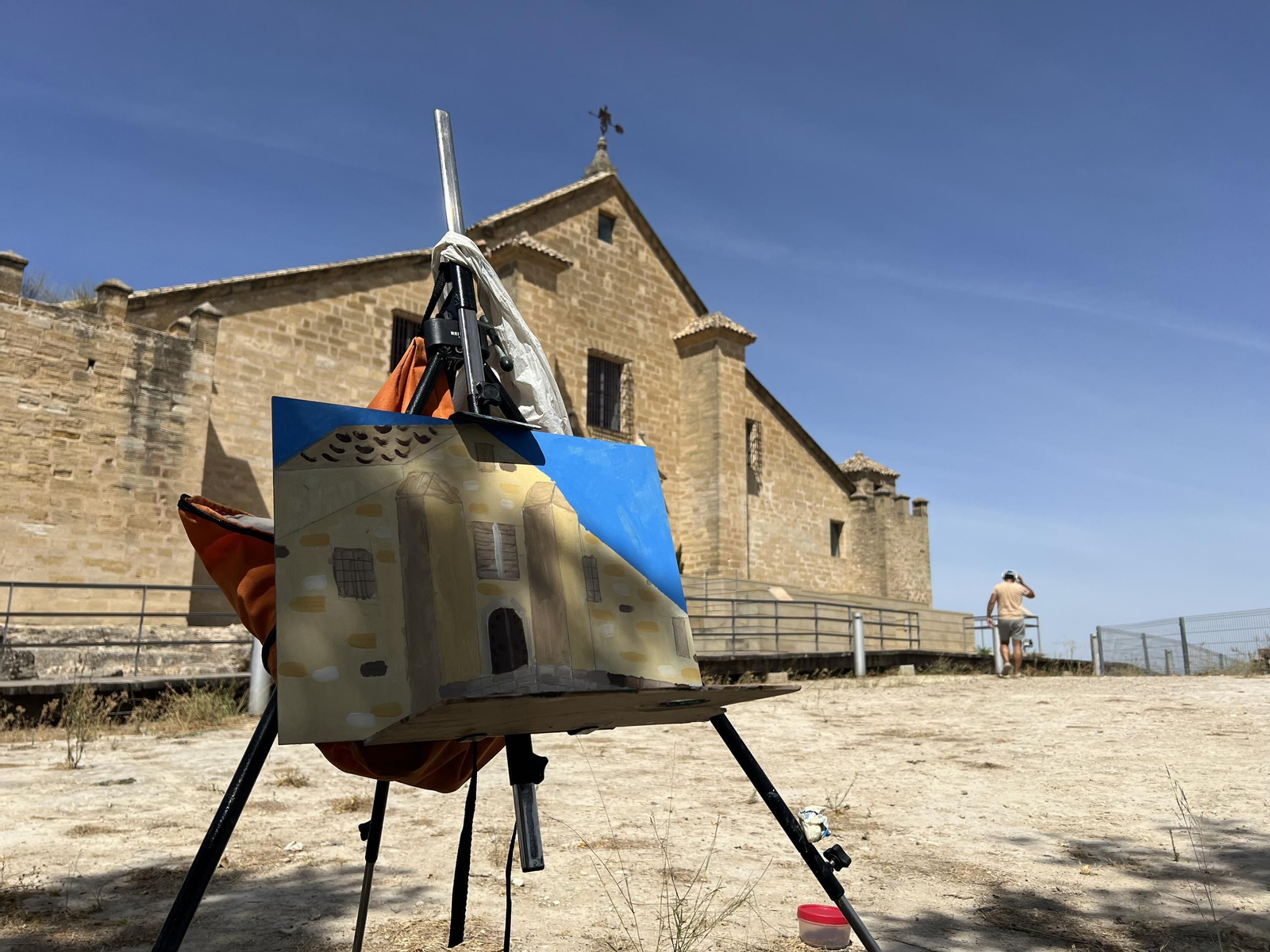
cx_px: 635
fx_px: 954
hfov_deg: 67.3
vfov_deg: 53.1
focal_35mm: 26
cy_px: 476
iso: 50
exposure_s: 1/7463
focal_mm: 5.7
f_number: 1.5
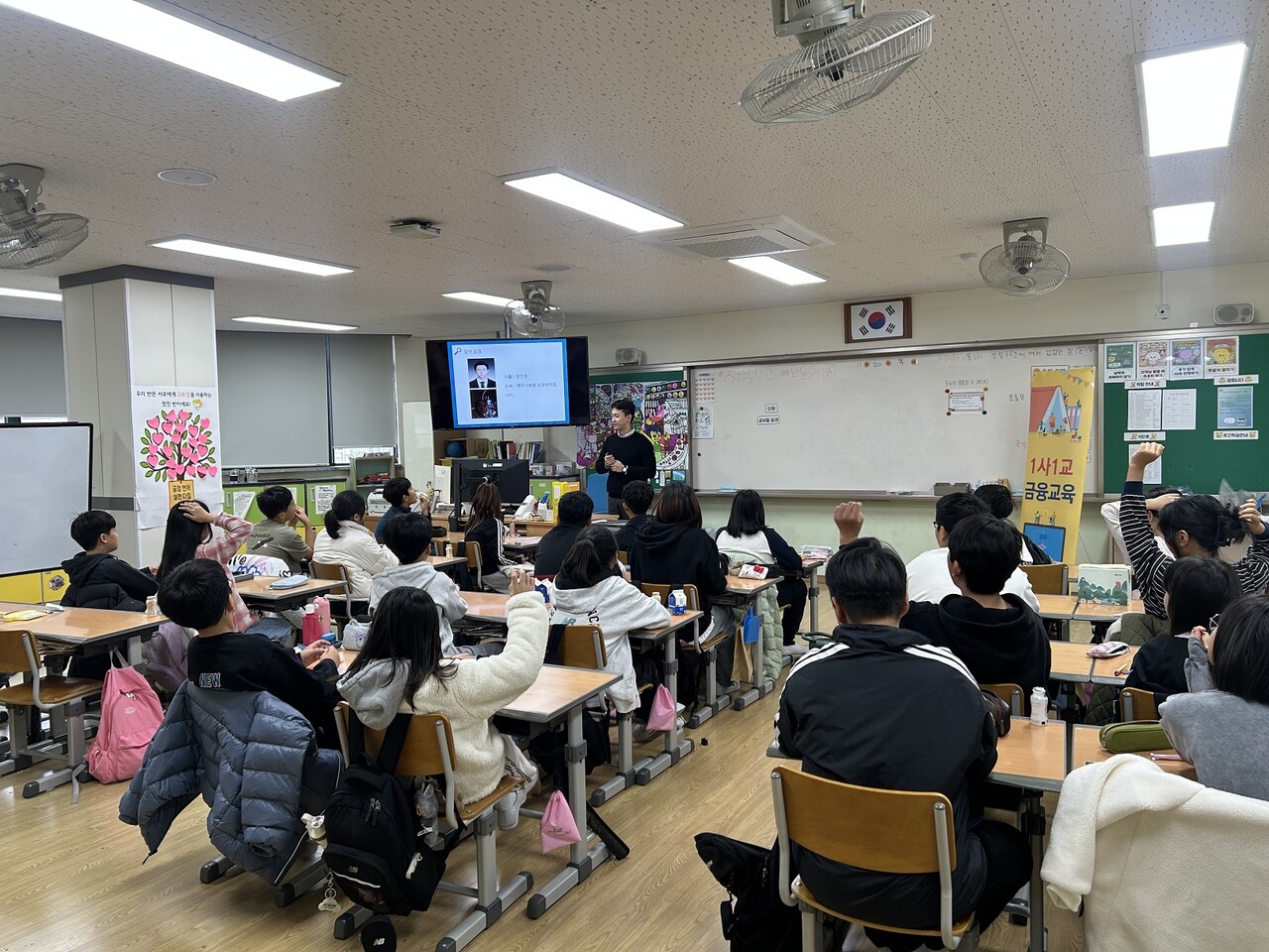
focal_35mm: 26
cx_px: 634
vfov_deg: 53.1
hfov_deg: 67.3
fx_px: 953
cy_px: 476
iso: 64
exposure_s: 1/120
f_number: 1.5
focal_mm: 5.7
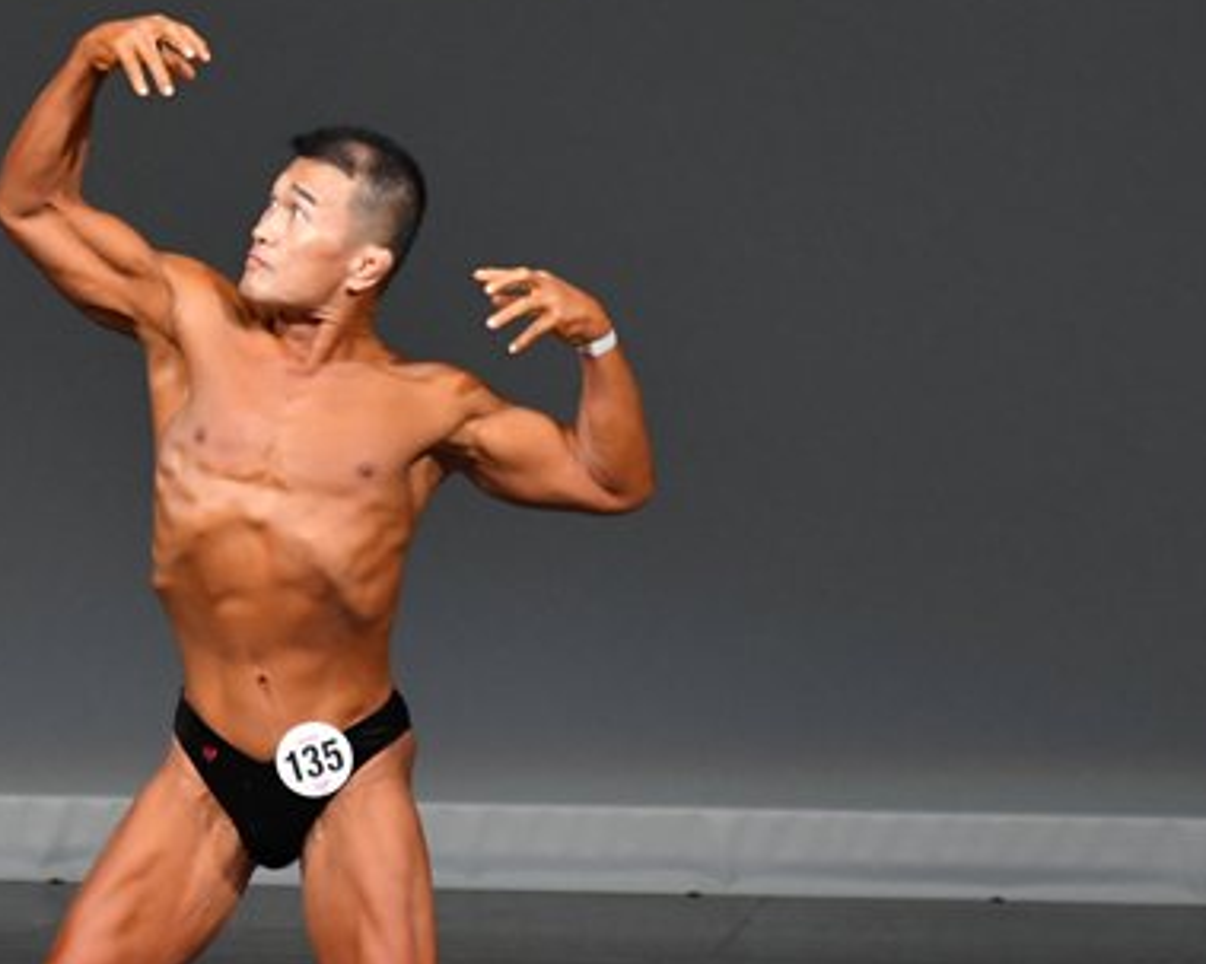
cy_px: 671
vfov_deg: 2.6
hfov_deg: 3.2
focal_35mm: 605
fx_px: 21589
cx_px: 145
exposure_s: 1/400
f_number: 5.6
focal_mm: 210
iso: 4000
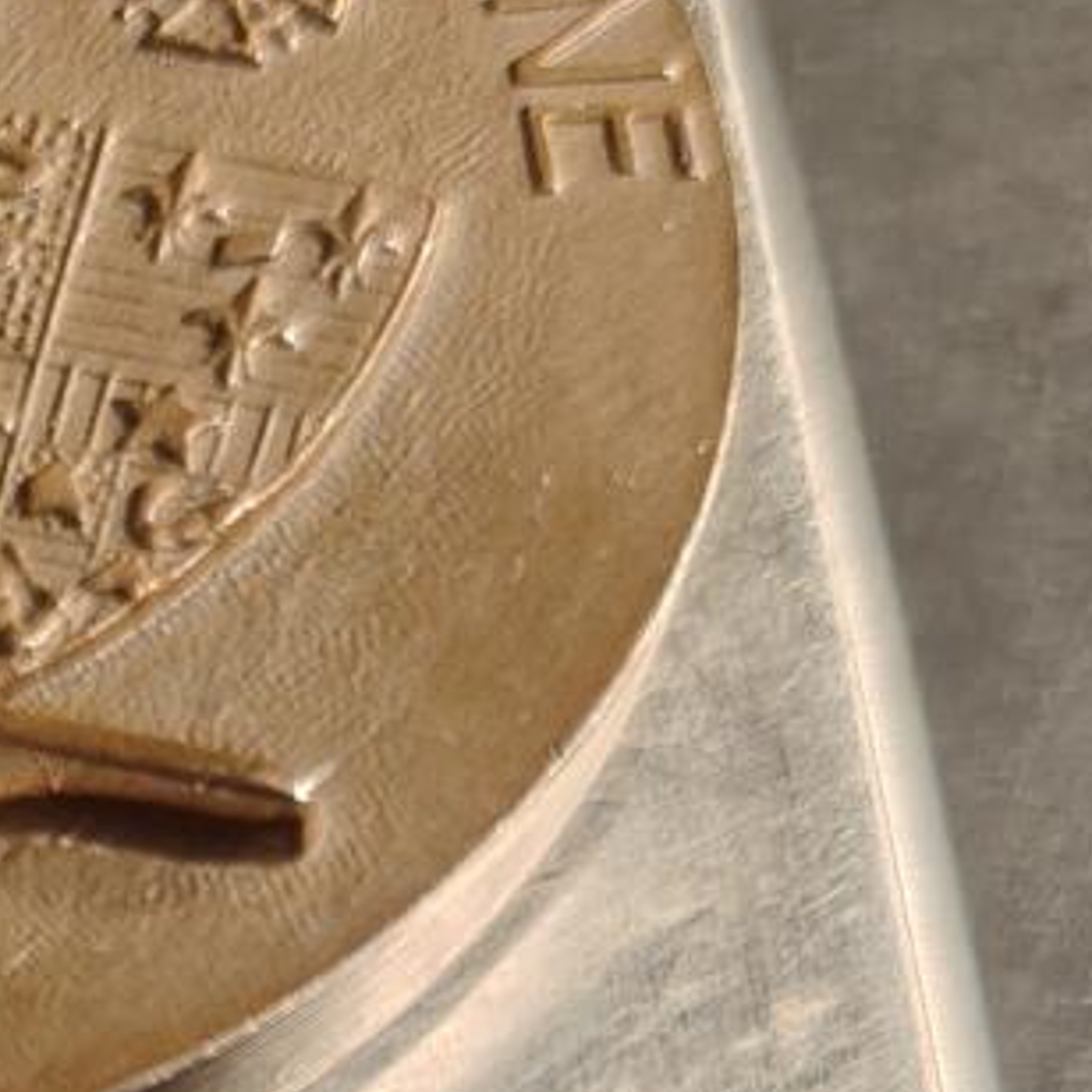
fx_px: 4247
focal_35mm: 119
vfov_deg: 12.7
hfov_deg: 12.8
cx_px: -1085
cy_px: 2237
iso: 250
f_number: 1.6
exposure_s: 1/200
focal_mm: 6.06
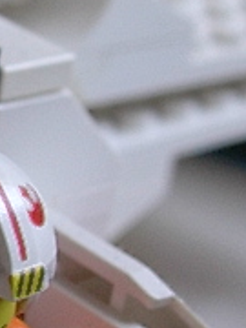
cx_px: -15
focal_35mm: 160
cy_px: 109
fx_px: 1516
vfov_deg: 12.3
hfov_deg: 9.2
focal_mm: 6.7
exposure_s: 1/45.2
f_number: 2.9
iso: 70
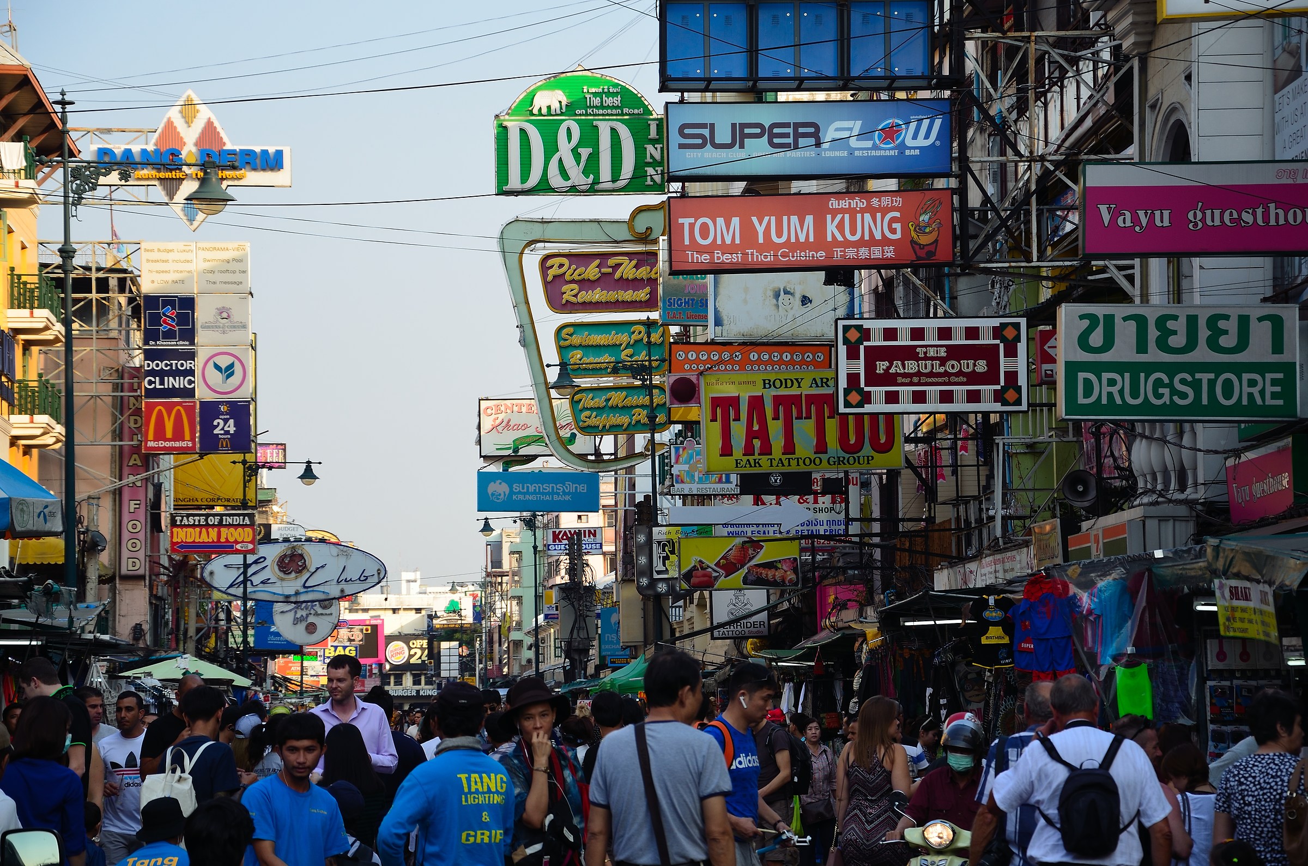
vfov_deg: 13.8
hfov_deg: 20.7
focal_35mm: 99
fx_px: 3589
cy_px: 433
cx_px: 654
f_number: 5.3
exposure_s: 1/125
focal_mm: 66
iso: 100
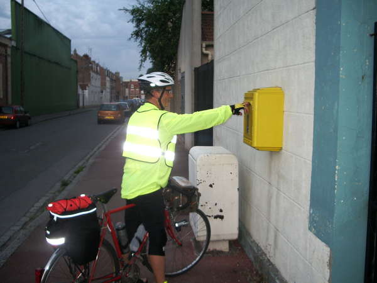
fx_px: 381
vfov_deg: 40.7
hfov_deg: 52.6
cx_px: 188
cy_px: 142
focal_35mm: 35
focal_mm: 5.8
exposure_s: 1/40
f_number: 2.6
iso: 50
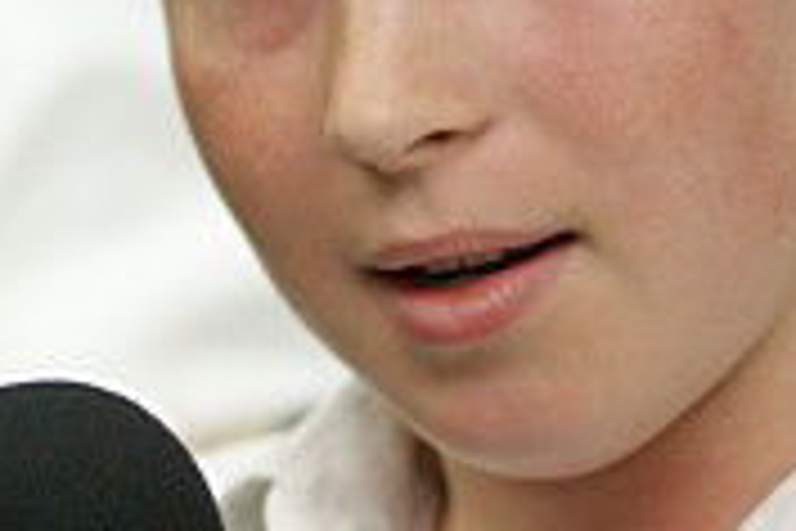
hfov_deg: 4.3
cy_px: 38
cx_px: 180
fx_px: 10535
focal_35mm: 477
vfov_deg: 2.9
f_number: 2.8
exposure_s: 1/125
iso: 400
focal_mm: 105
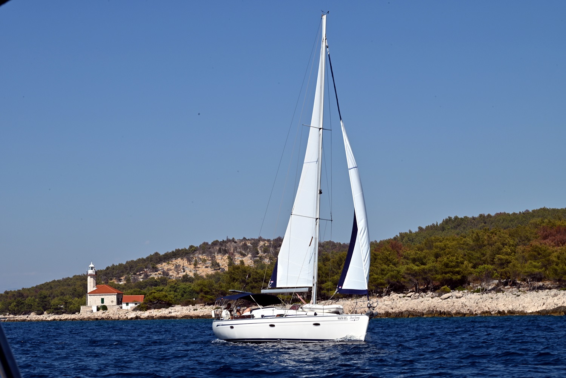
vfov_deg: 15.9
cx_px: 283
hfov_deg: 23.6
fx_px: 1352
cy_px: 189
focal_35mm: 86
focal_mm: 86
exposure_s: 1/100
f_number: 29
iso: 140
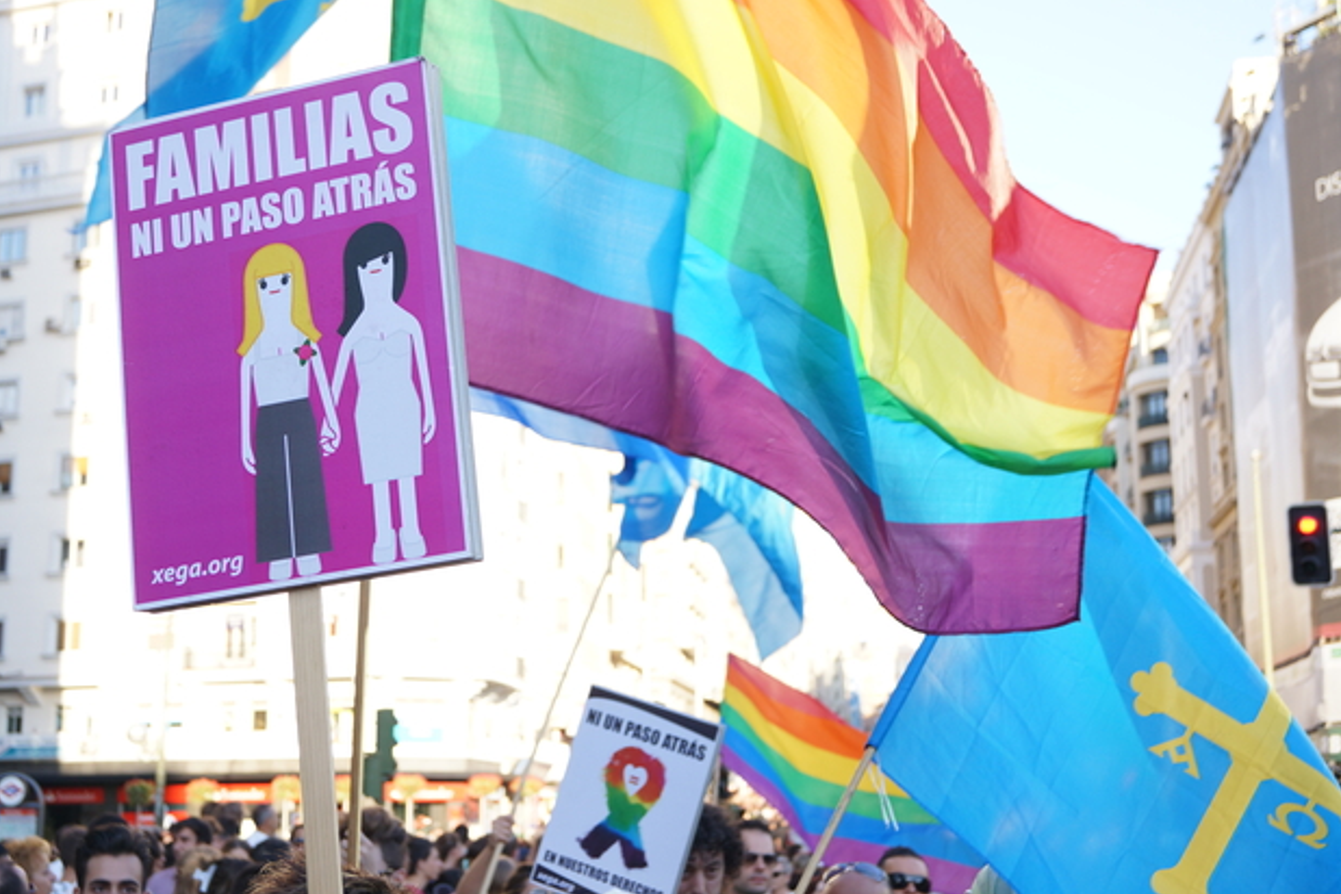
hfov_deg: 37.2
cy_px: 445
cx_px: 666
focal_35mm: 54
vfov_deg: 25.3
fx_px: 1993
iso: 200
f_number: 4.5
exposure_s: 1/160
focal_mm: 35
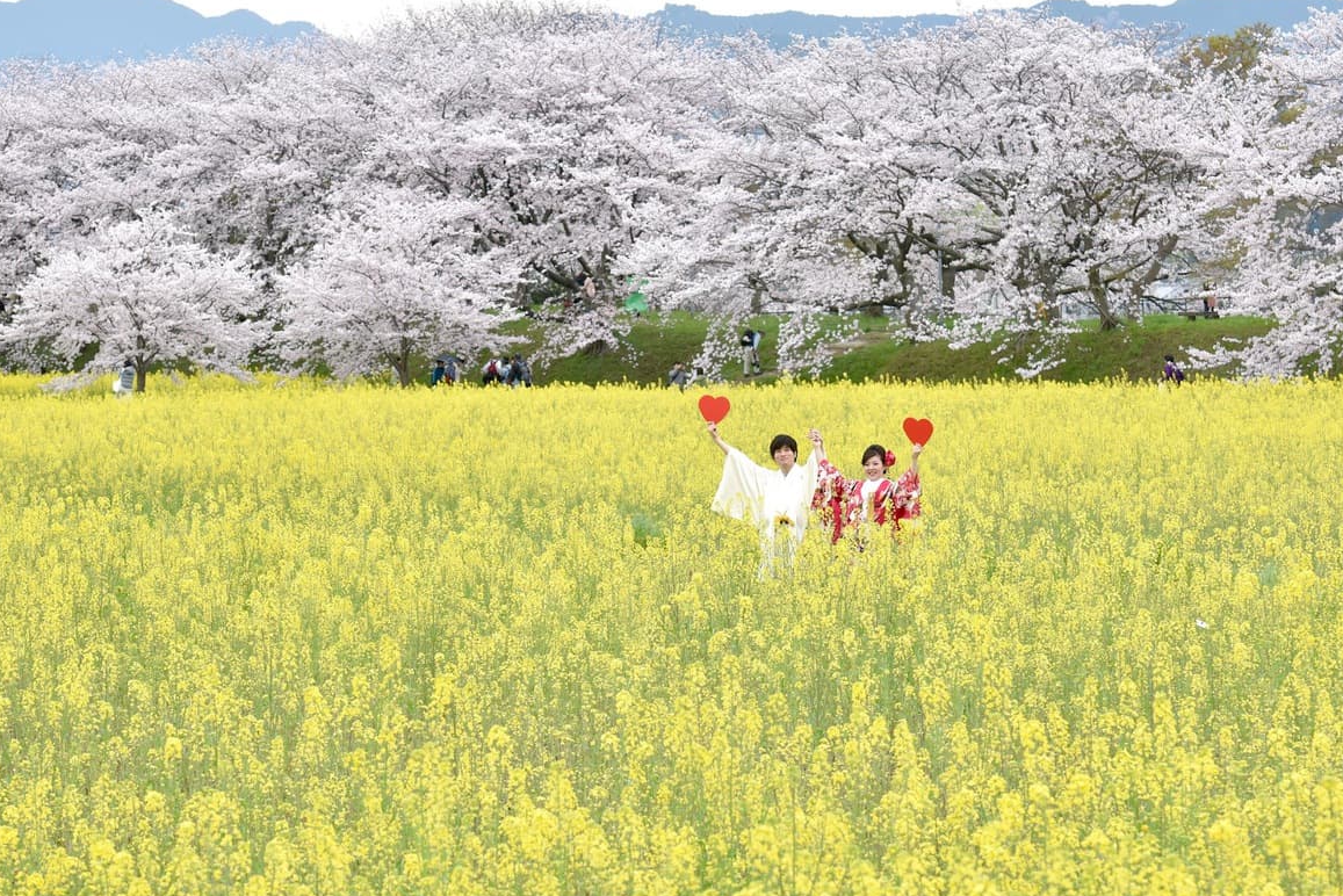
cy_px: 474
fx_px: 4179
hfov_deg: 18.2
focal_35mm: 112
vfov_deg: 12.2
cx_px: 806
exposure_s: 1/800
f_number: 9
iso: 1000
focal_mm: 90
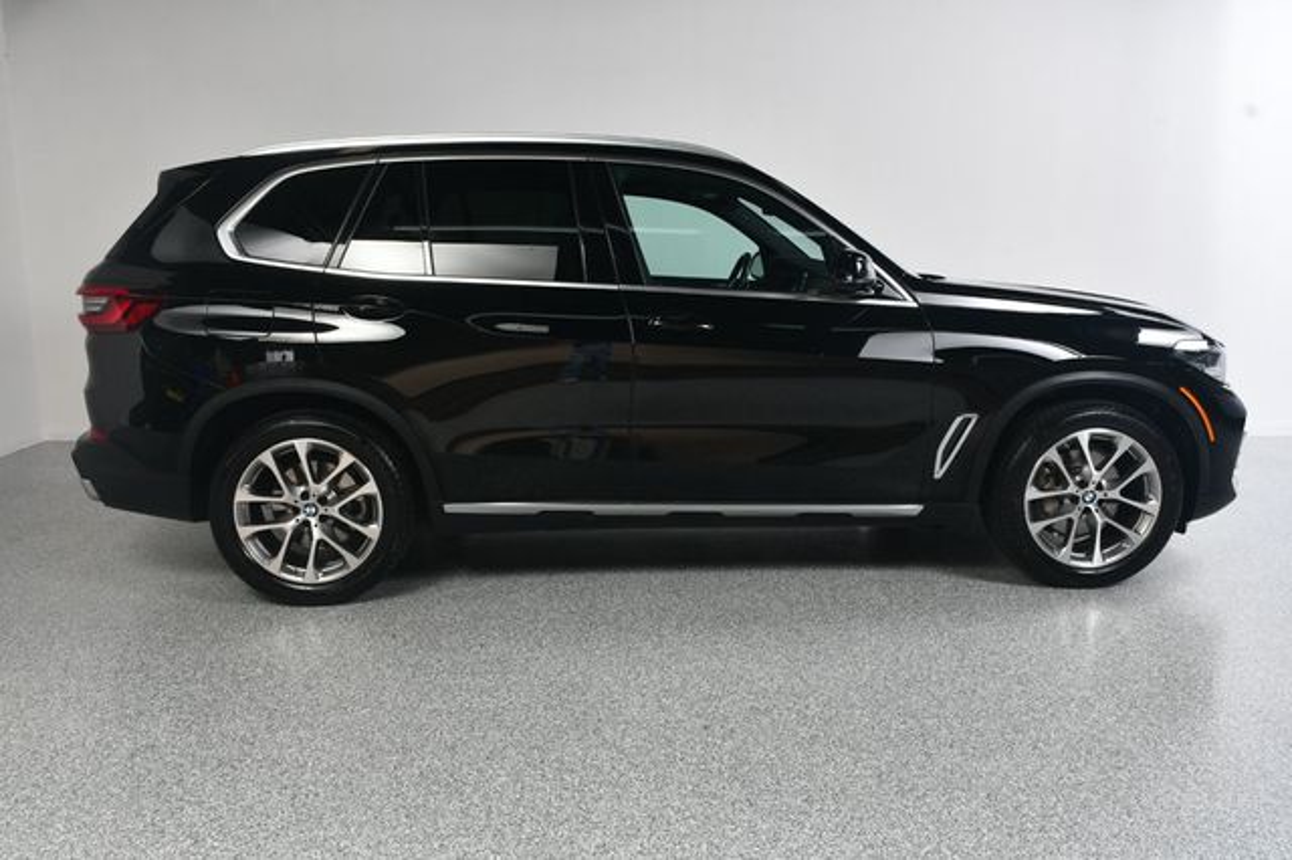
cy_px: 430
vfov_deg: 43.6
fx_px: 1076
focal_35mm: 30
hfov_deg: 62.0
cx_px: 646
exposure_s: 1/160
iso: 100
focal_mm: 20
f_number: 10
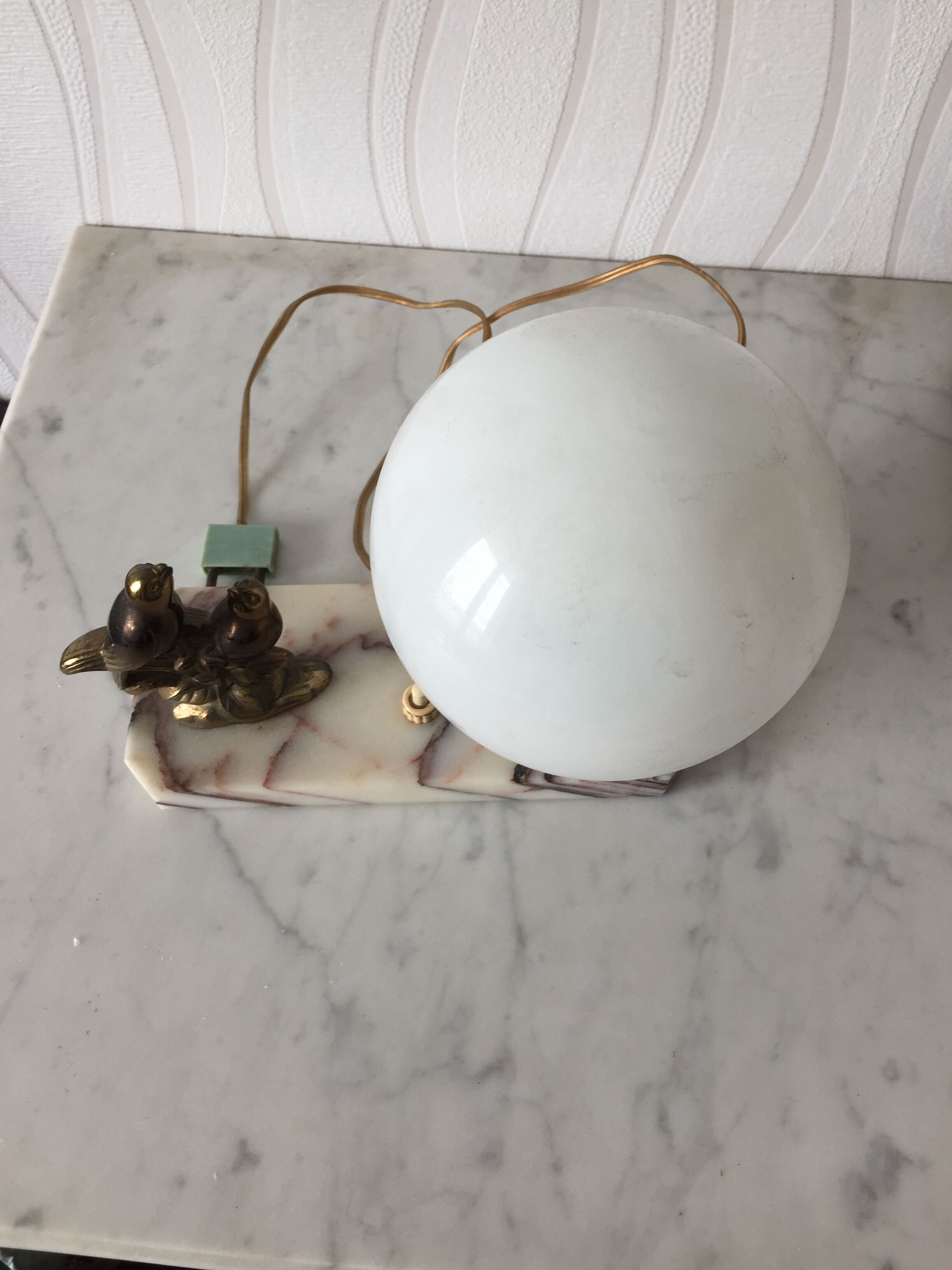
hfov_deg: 48.2
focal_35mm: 29
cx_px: 476
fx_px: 1063
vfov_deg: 61.7
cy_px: 635
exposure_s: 1/50
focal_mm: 4.15
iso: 32
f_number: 2.2
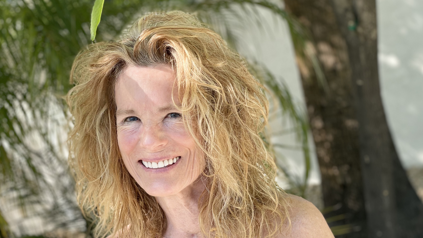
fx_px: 763
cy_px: 175
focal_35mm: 68
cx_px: 188
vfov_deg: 17.6
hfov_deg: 31.0
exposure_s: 1/136
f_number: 2
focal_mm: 6
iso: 25
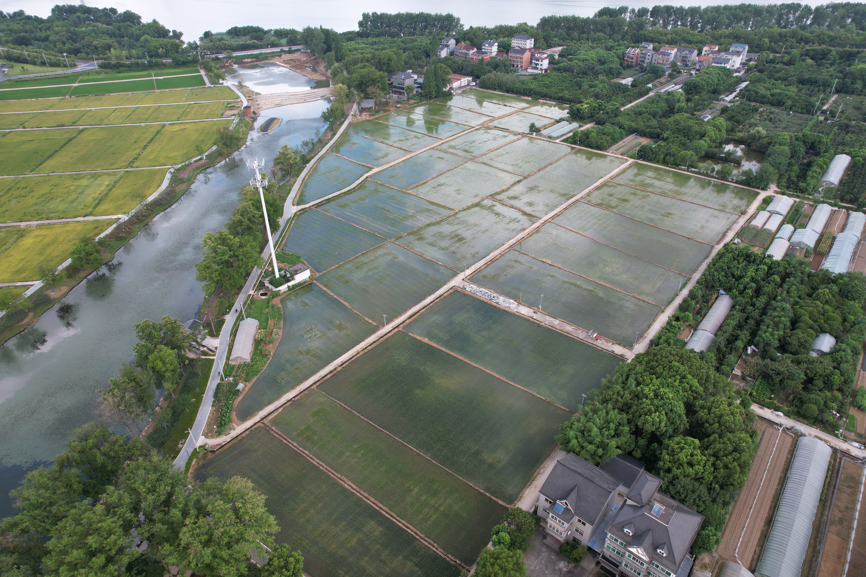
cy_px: 288
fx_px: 529
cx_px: 433
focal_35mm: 22
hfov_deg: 78.6
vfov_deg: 57.2
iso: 110
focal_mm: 8.38
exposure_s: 1/500
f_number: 2.8
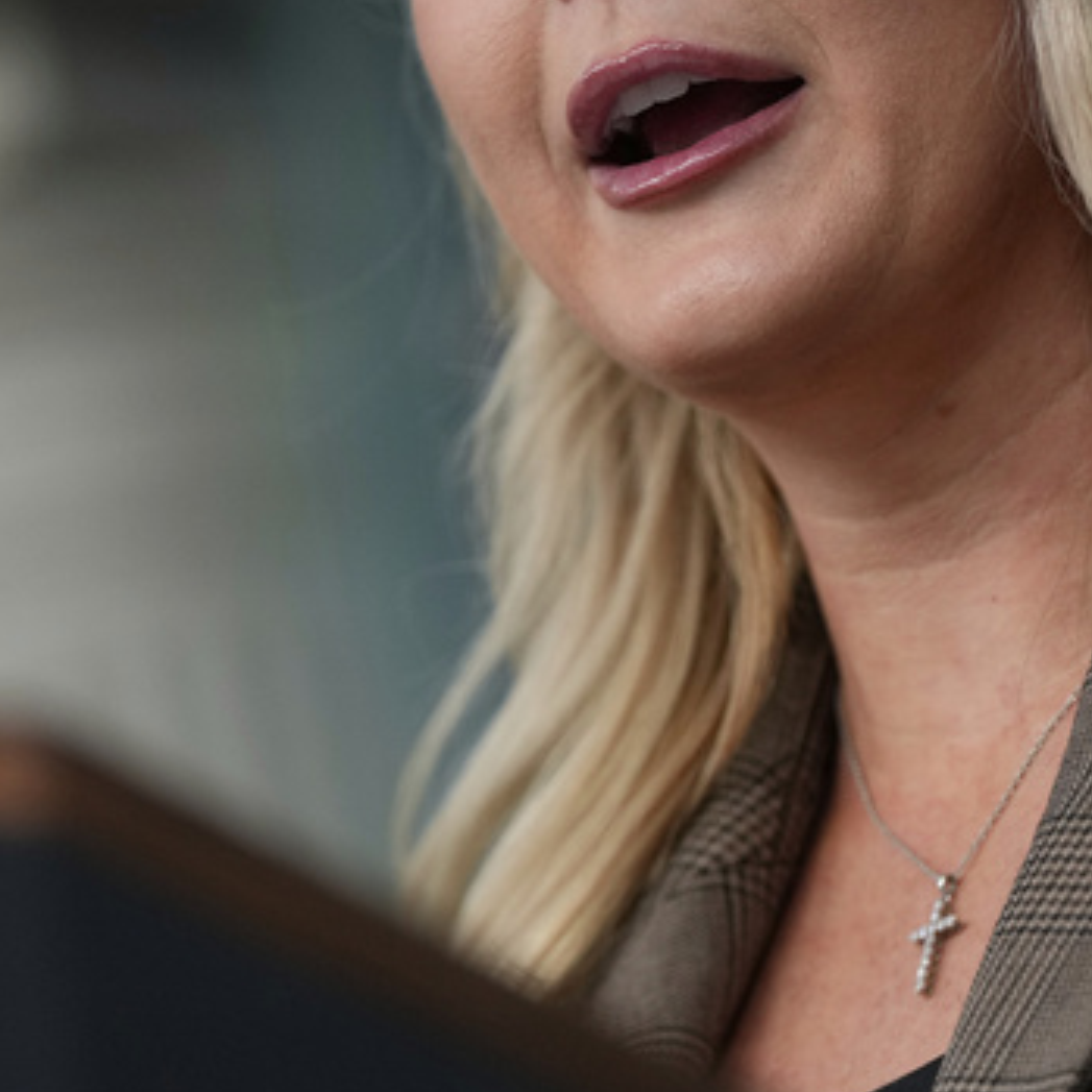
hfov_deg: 3.8
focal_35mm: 461
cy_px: 477
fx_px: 16453
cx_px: 541
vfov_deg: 3.8
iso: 800
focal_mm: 185
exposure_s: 1/500
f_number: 2.8
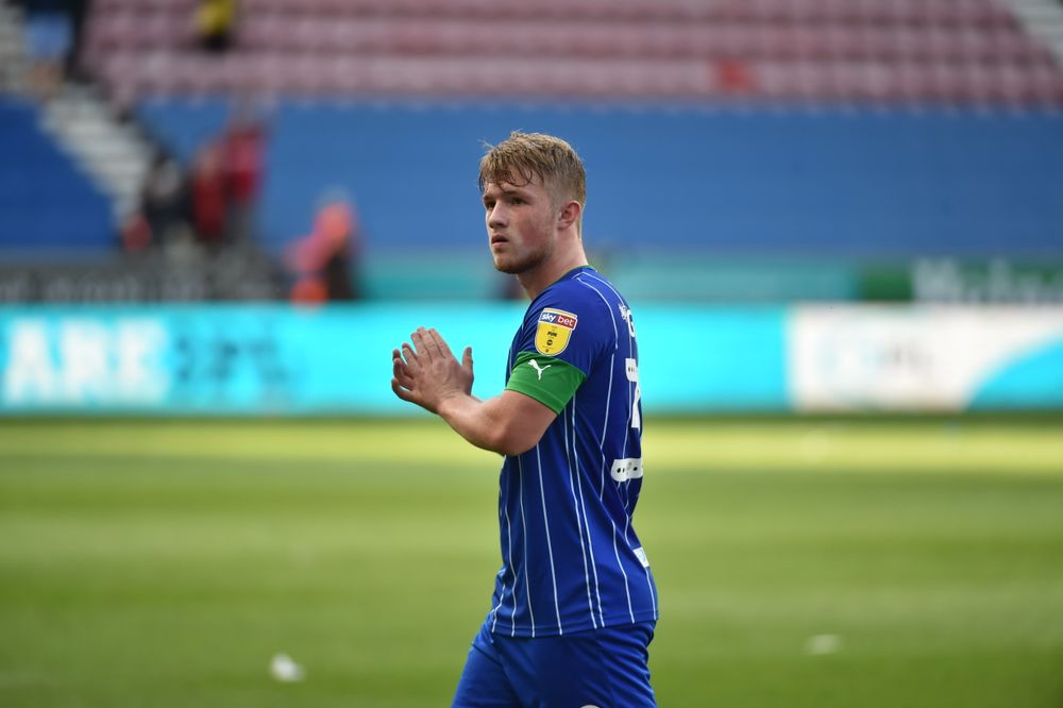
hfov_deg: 5.9
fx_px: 10331
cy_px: 354
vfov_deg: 3.9
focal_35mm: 350
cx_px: 532
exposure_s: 1/1000
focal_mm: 350
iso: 560
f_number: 4
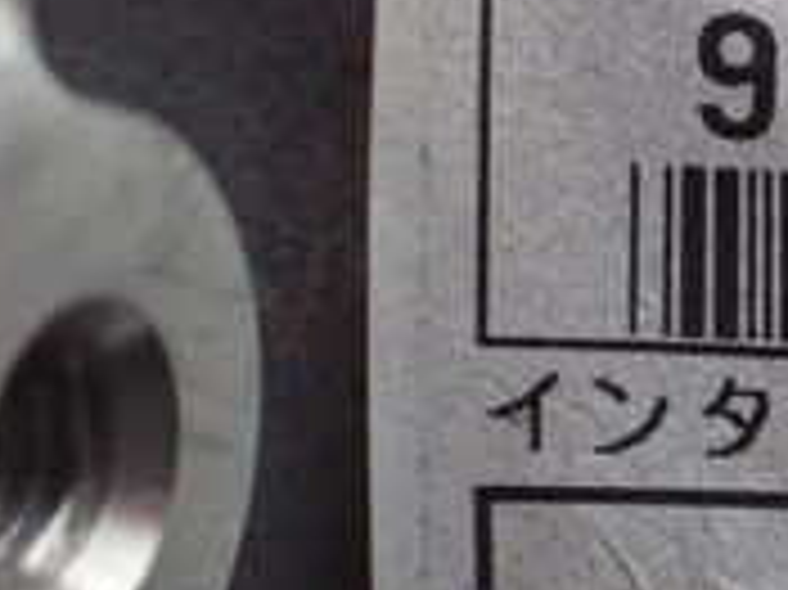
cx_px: 1297
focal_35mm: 103
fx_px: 2343
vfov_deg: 14.3
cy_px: 473
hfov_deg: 16.7
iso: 800
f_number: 2.3
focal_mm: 5.4
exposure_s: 1/30
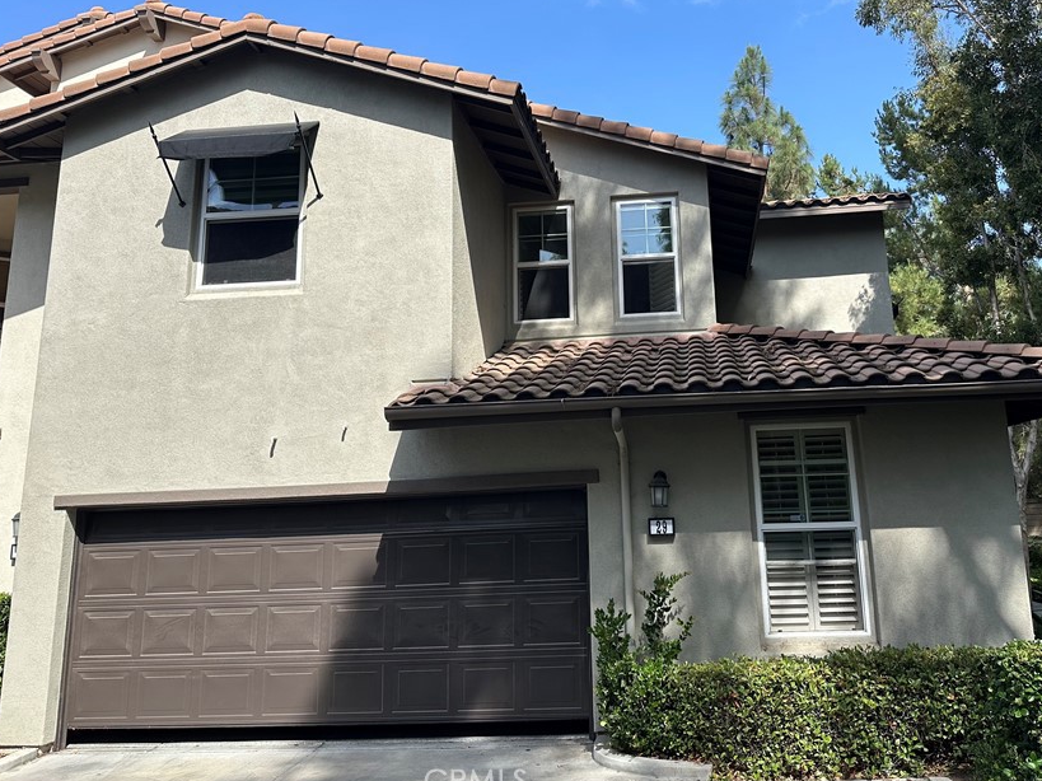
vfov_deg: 46.5
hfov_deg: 59.6
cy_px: 310
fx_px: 903
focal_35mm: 30
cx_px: 612
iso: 80
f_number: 1.78
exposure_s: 1/3058
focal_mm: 6.86
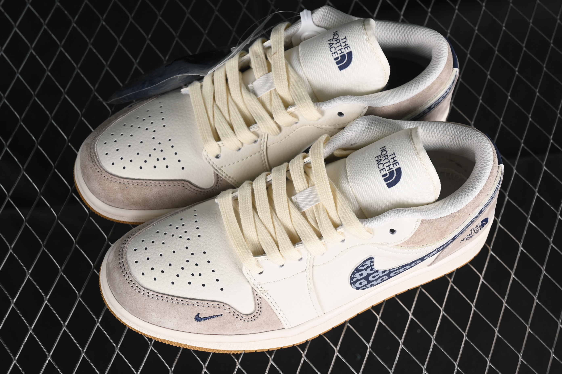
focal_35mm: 75
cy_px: 187
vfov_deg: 18.2
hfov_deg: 27.0
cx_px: 281
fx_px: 1171
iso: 160
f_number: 7.1
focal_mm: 50
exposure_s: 1/80
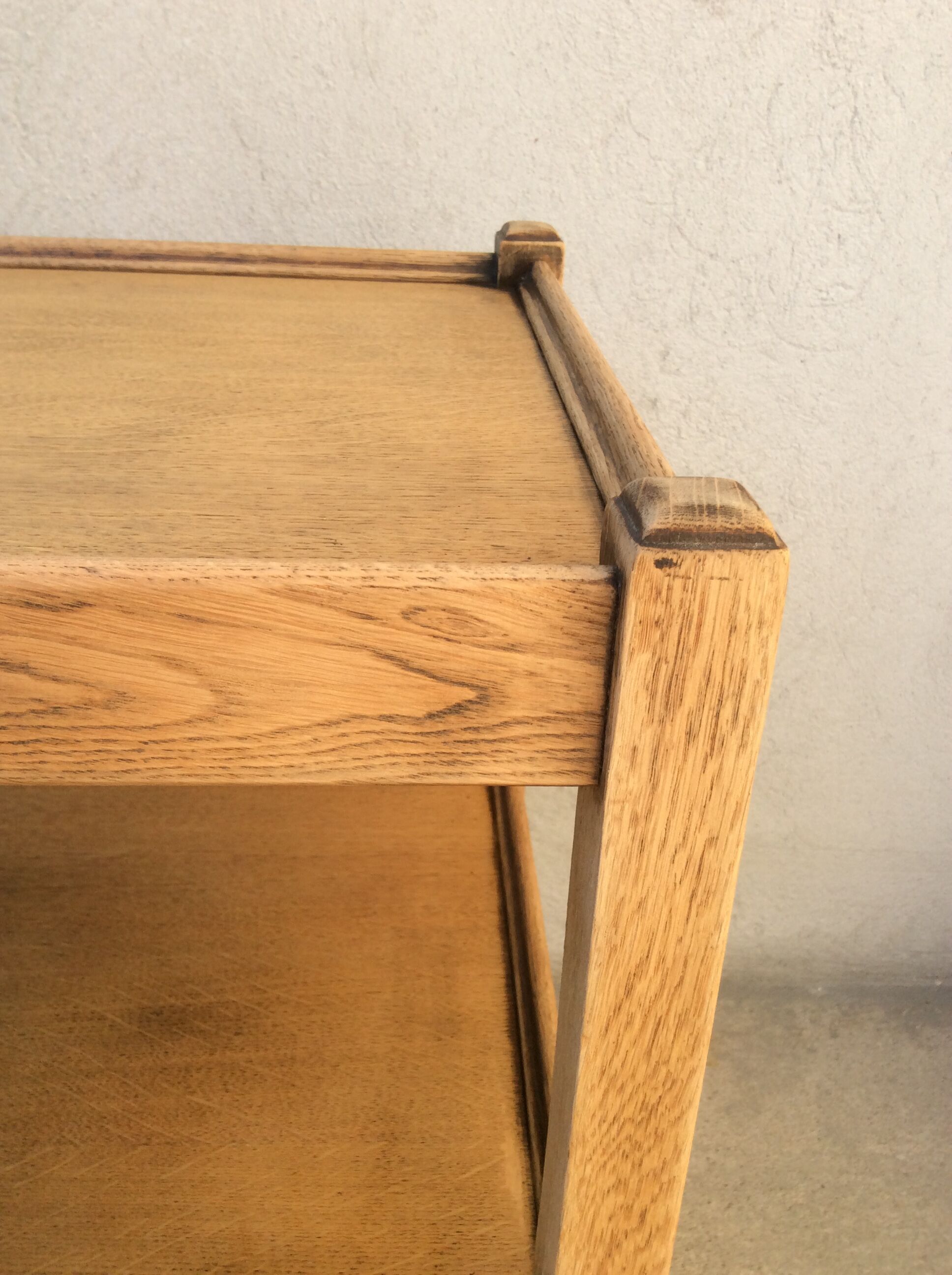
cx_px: 476
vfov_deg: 56.9
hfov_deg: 44.1
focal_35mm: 32
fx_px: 1177
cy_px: 638
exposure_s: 1/319
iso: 32
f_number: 2.4
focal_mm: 3.3
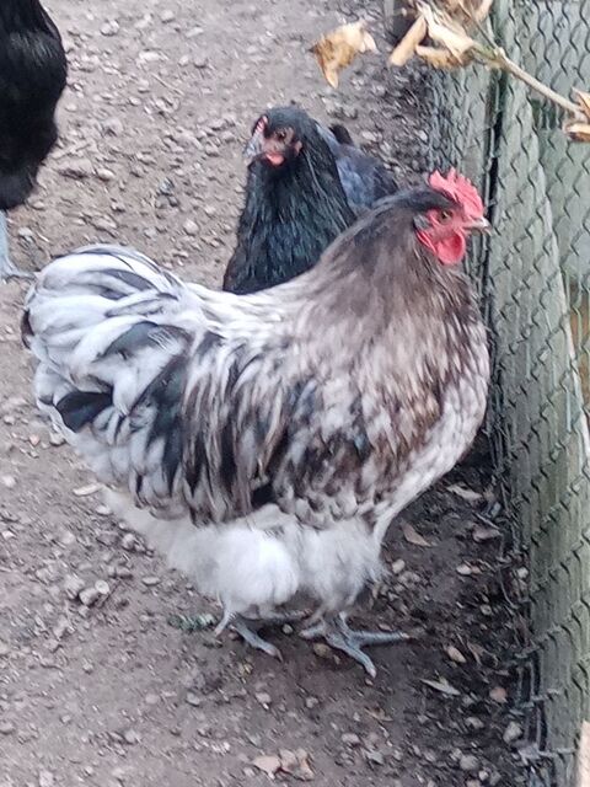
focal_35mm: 26
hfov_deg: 53.1
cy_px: 394
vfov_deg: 67.3
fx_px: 591
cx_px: 295
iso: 143
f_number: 1.8
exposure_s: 1/50
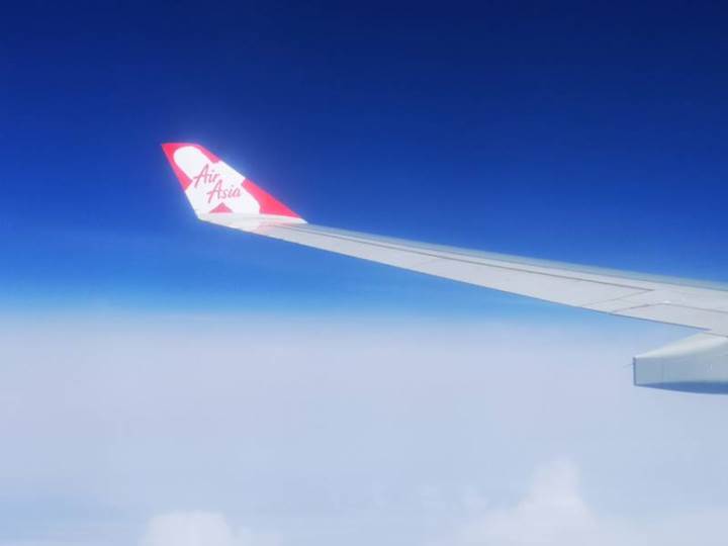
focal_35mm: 70
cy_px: 273
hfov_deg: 27.8
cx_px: 364
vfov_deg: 21.0
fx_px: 1472
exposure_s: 1/2841
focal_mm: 3.95
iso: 50
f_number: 1.8
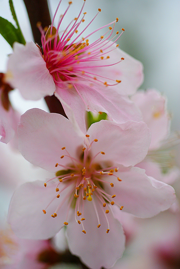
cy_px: 134
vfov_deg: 27.0
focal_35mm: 75
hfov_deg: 18.2
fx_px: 561
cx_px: 90
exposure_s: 1/80
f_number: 2.8
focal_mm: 50
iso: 250
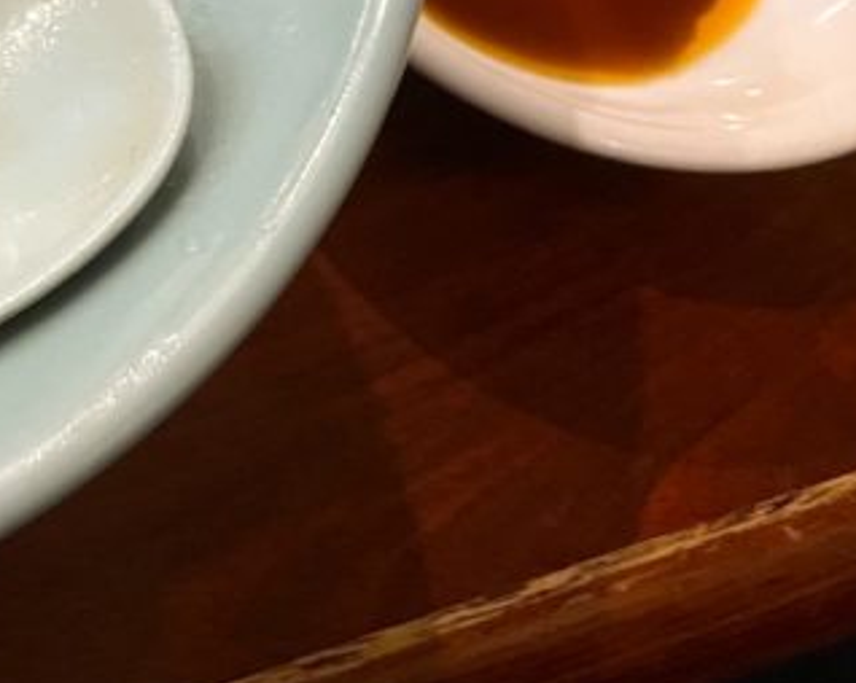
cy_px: -312
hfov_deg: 20.0
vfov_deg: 16.1
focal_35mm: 88
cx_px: -240
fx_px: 2228
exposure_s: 1/51
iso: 320
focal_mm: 3.99
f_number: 1.8
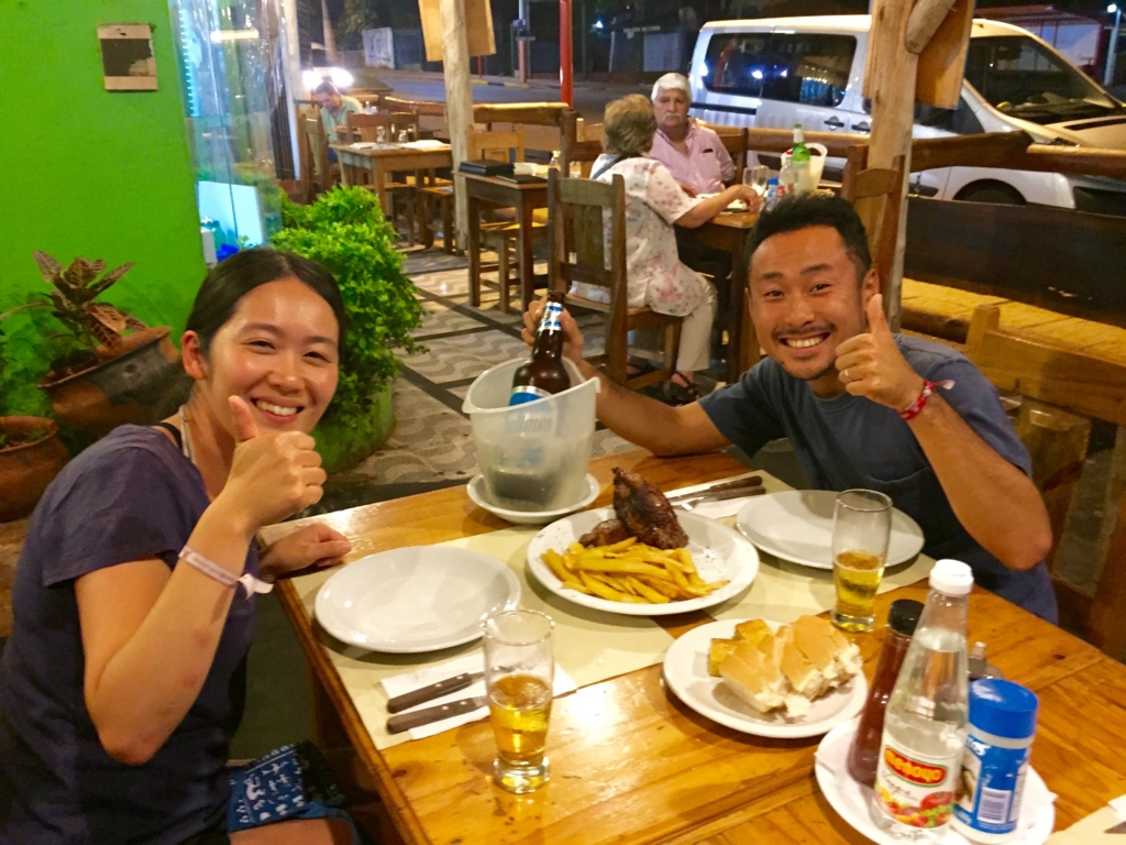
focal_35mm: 29
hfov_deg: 61.7
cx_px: 563
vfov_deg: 48.2
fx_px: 943
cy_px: 422
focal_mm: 4.15
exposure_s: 1/15
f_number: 2.2
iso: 500
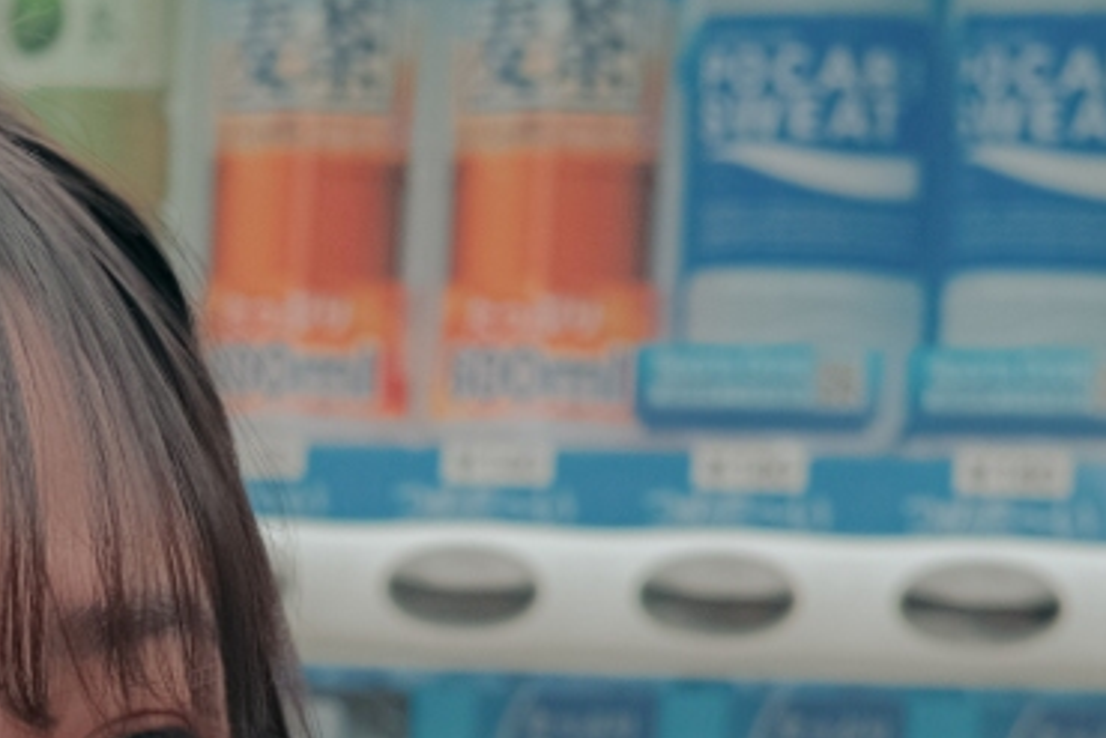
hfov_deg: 9.5
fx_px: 6608
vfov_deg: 6.3
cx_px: 179
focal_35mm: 215
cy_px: 1353
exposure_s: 1/2200
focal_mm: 35
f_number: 4
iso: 500
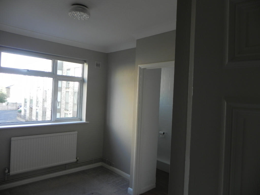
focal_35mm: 26
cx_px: 130
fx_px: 195
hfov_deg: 67.3
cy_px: 98
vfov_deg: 53.1
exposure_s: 1/65.7
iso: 160
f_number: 2.8
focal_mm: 4.6
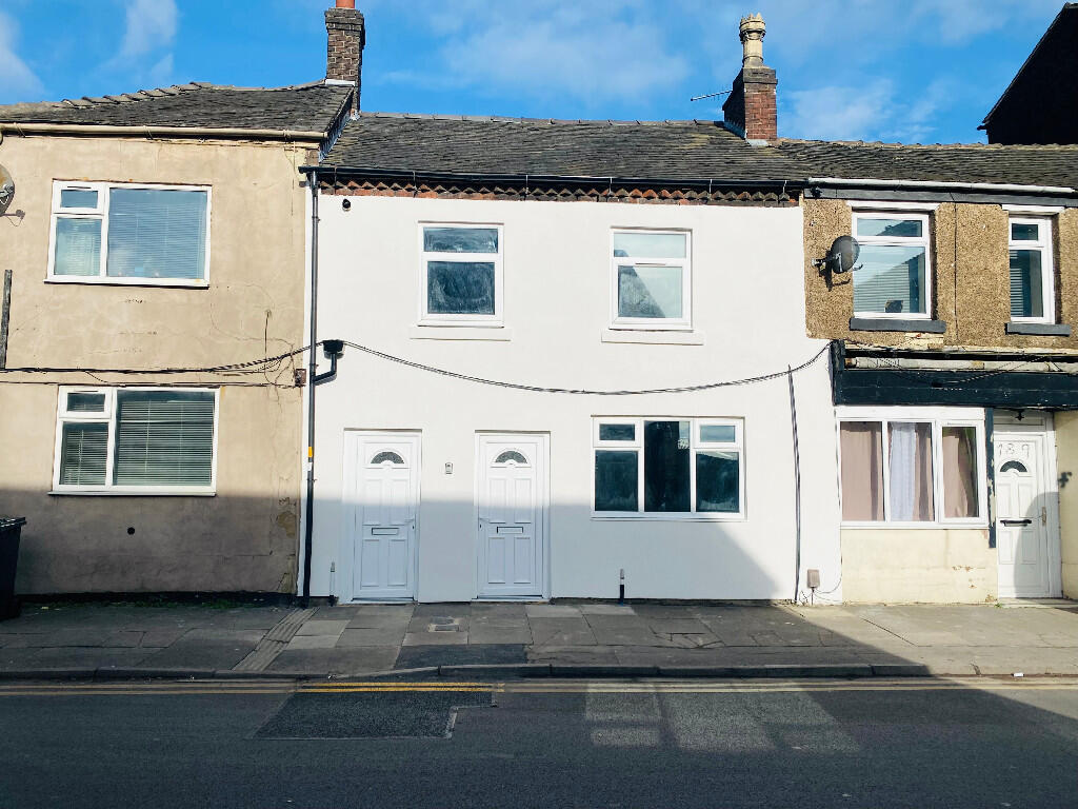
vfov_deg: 53.1
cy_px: 404
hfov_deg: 67.3
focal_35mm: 26
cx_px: 539
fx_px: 810
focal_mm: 4.25
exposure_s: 1/6757
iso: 32
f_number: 1.8
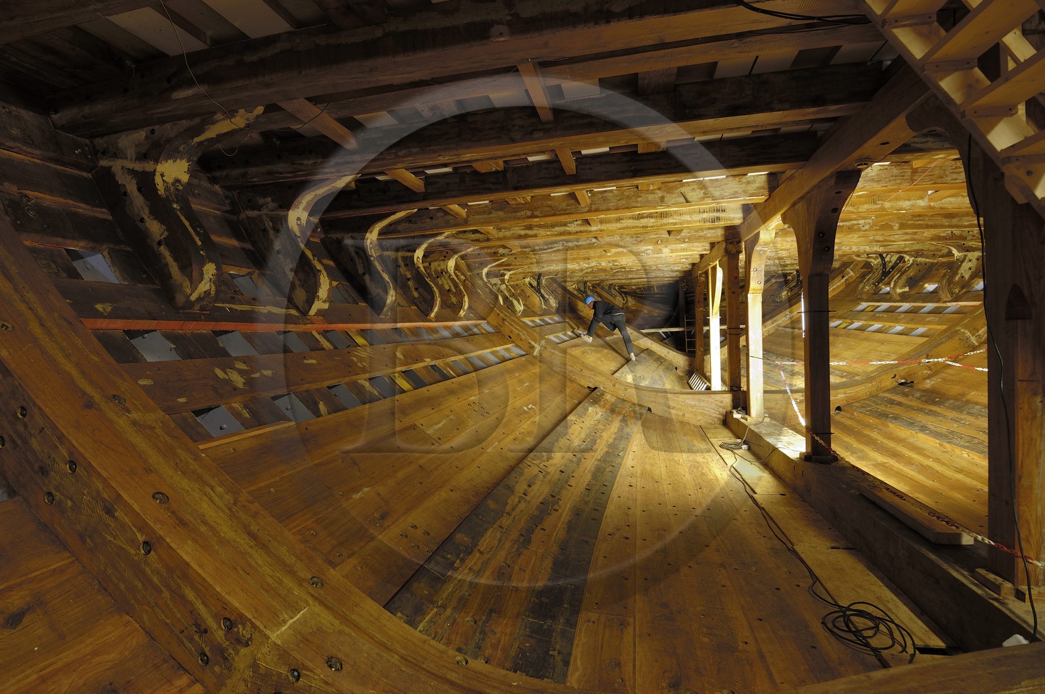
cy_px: 347
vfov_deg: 67.2
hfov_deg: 90.1
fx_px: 522
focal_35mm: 18
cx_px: 522
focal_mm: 12
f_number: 5.6
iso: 100
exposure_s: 3
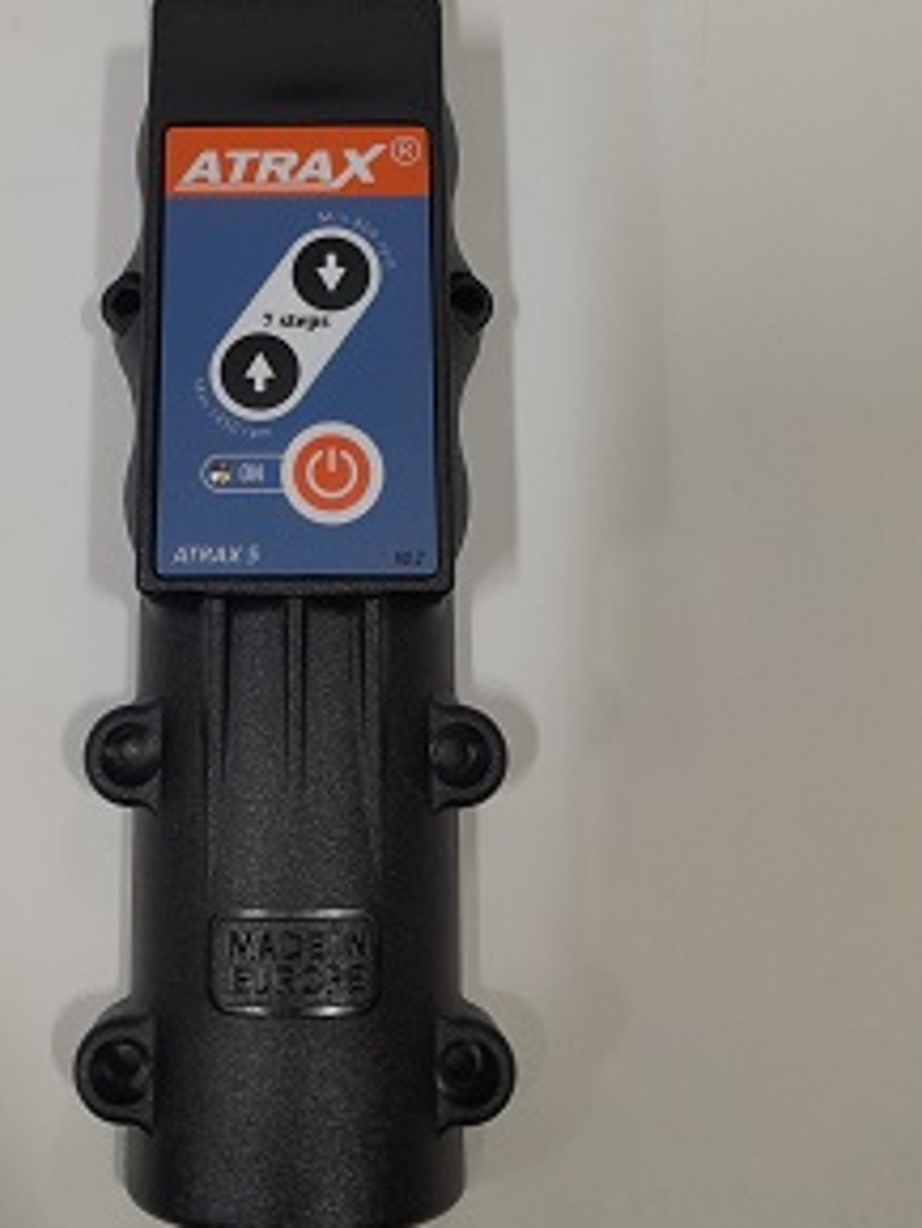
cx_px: 331
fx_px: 1278
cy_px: 408
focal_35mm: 36
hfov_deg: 39.4
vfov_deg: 50.4
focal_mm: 3.98
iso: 250
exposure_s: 1/50
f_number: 1.8
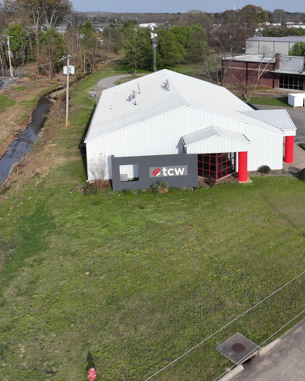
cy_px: 124
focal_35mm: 43
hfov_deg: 34.3
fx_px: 485
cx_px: 219
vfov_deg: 42.3
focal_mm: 12.29
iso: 100
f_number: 2.8
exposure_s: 1/1600
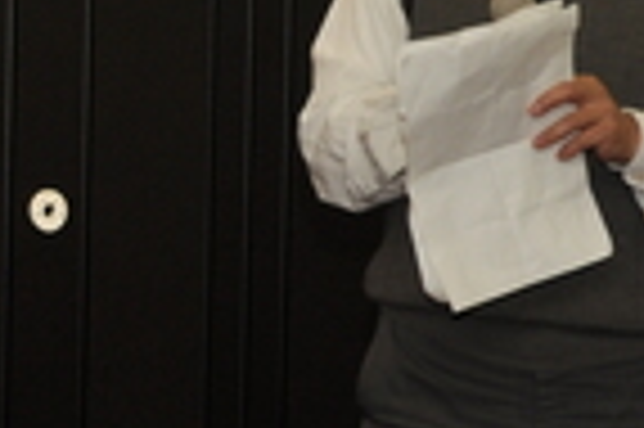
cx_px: -194
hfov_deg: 6.6
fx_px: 5521
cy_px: 309
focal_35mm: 309
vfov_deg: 4.4
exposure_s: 1/125
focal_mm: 42
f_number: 5.3
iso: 200
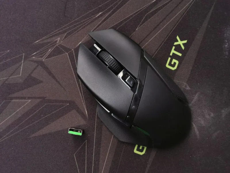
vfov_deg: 25.7
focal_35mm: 57
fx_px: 379
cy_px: 86
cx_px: 115
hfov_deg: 33.8
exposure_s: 1/100
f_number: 1.6
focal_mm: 5.56
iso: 125
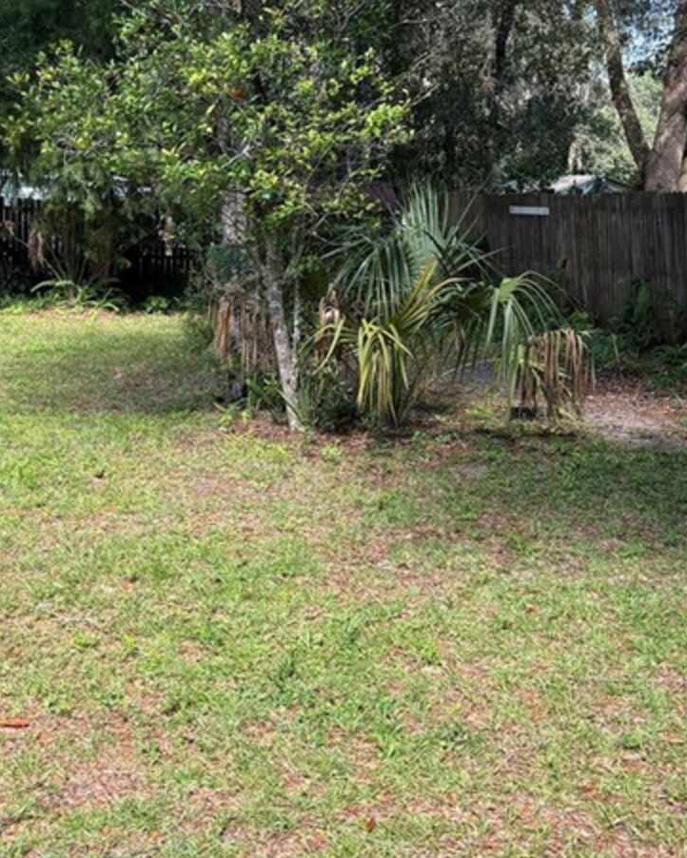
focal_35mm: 48
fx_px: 1220
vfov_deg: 38.8
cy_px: 400
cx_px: 106
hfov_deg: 30.4
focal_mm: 5.96
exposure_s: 1/454
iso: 50
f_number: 1.6
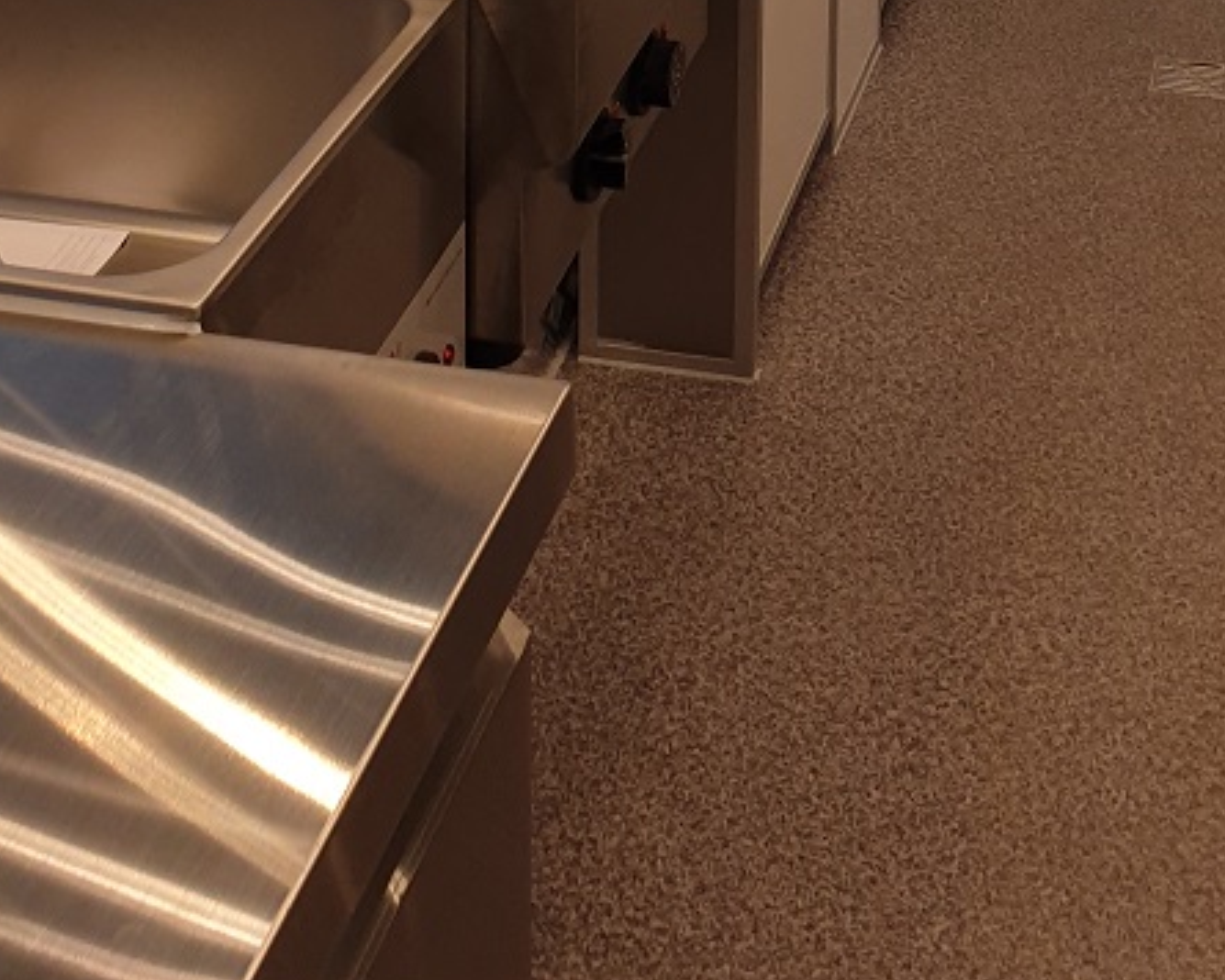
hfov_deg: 27.4
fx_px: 2502
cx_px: 812
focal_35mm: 69
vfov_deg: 18.7
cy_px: -619
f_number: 2.4
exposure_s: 1/100
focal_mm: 4.3
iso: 64
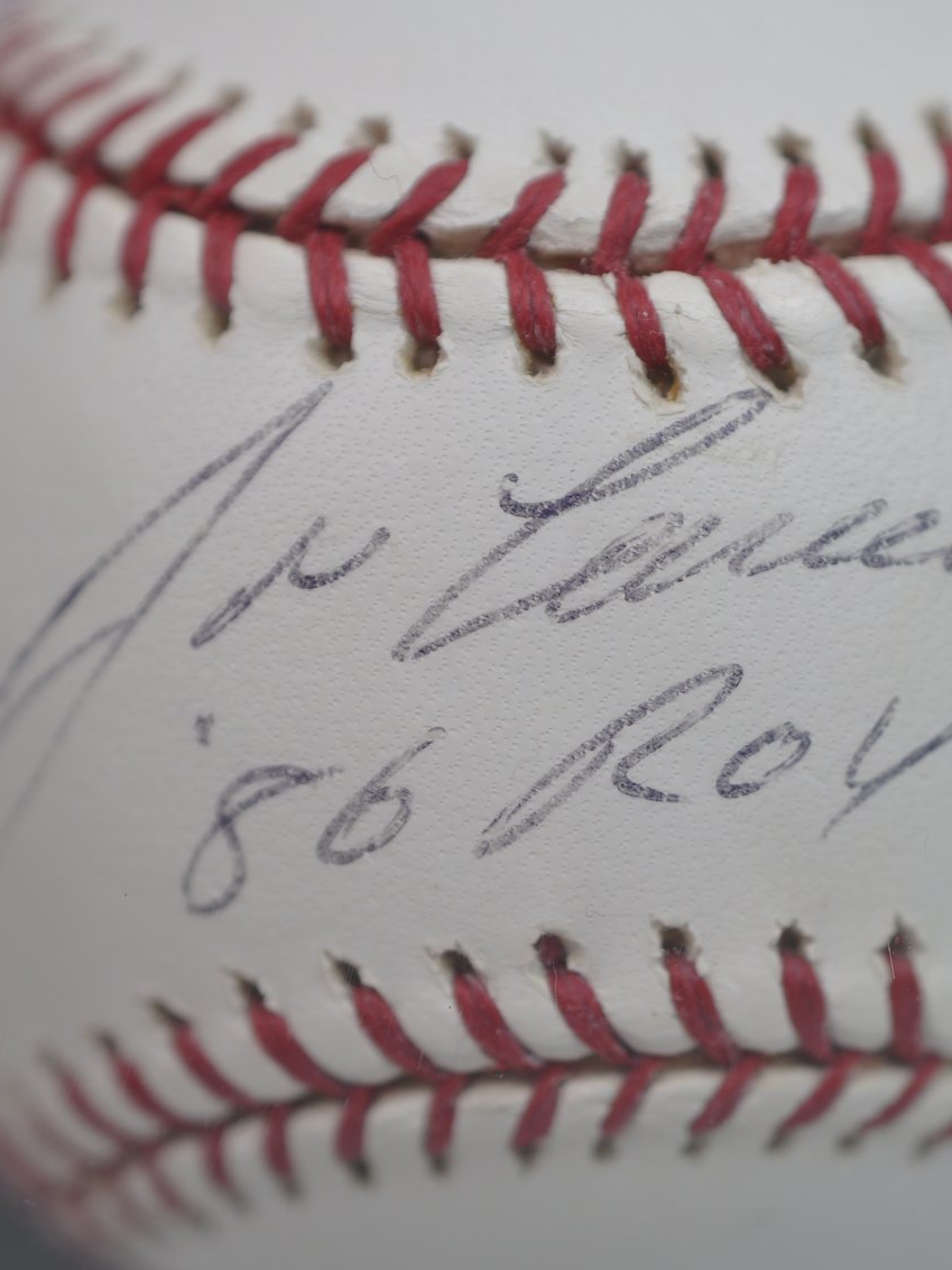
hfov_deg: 16.9
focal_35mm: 87
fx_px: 3190
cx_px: 628
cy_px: 634
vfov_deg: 22.5
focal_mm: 40
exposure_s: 1/60
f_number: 4
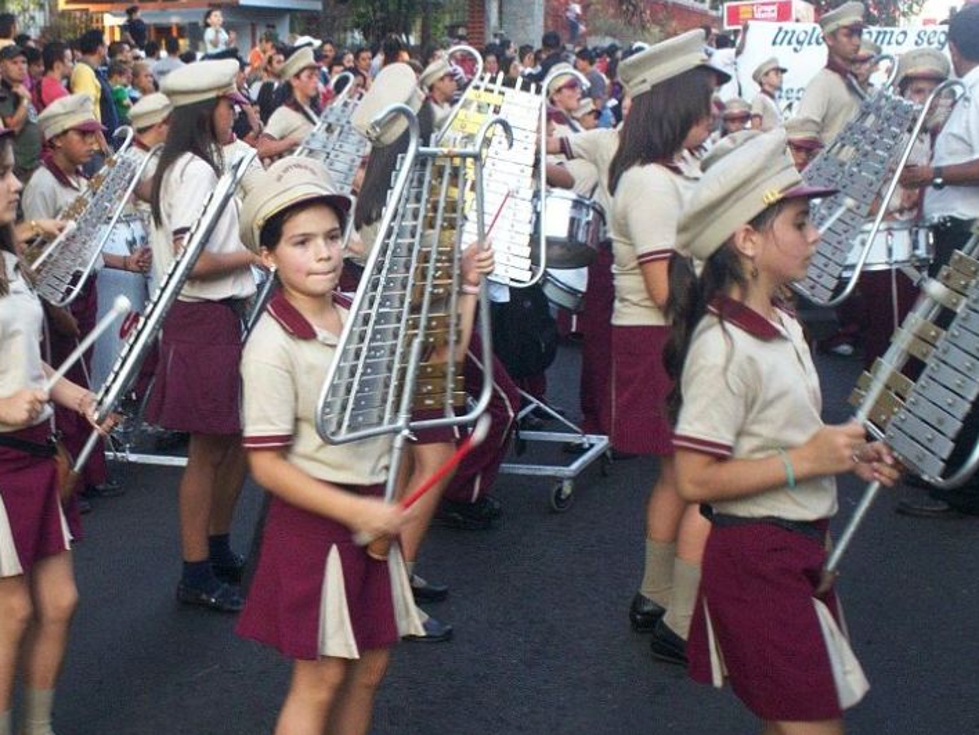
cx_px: 246
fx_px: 1640
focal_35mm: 58
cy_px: 347
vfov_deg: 25.2
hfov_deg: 32.6
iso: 140
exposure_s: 1/43.8
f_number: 4.5
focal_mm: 6
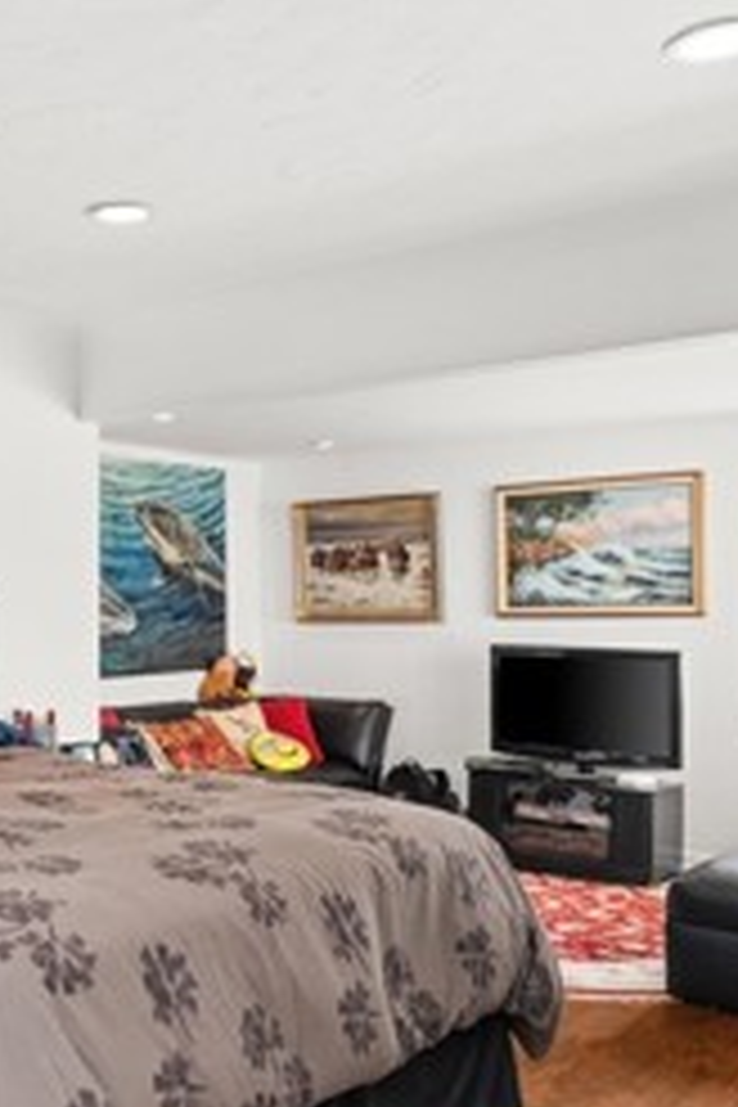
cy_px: 594
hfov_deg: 31.2
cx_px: -27
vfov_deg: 49.5
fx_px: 1199
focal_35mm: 39
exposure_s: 1/5
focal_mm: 15
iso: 400
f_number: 7.1
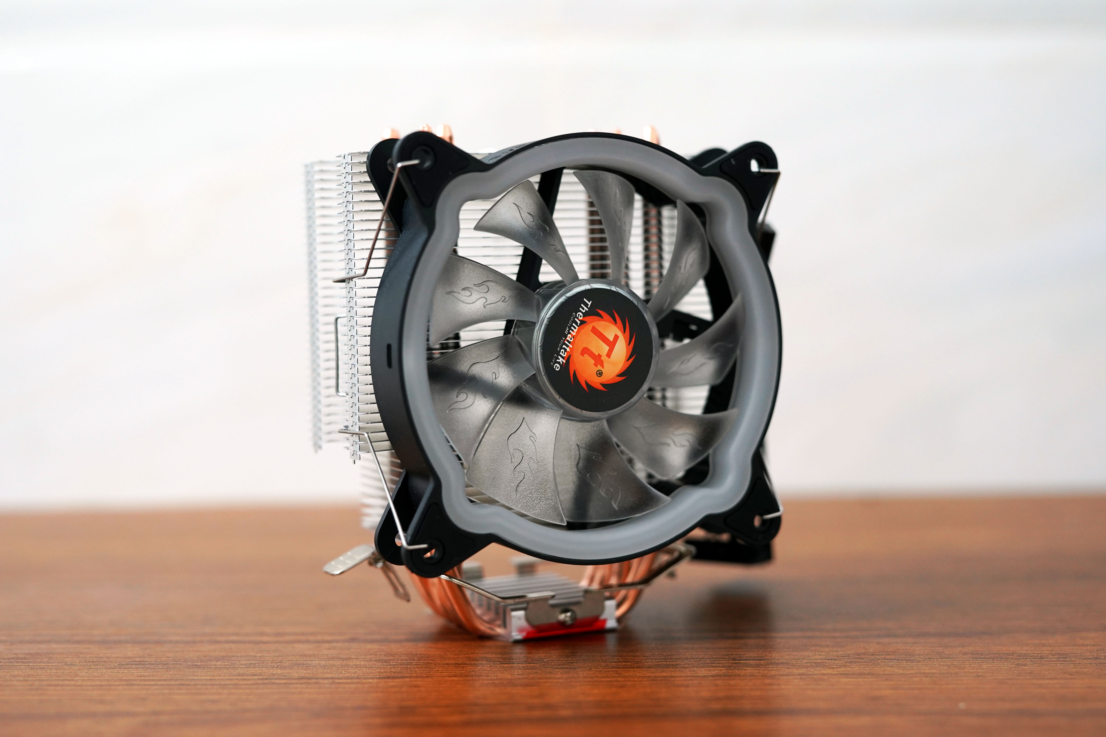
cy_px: 368
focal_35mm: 50
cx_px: 553
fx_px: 1536
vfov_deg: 27.0
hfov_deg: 39.6
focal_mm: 50
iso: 1600
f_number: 2.8
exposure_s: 1/50
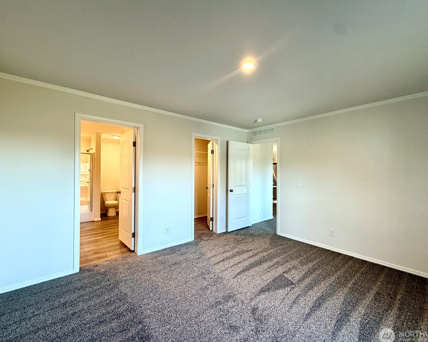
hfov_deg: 96.8
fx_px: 190
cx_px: 220
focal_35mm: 15
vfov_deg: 84.0
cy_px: 172
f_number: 2.2
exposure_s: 1/60
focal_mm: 2.22
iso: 160
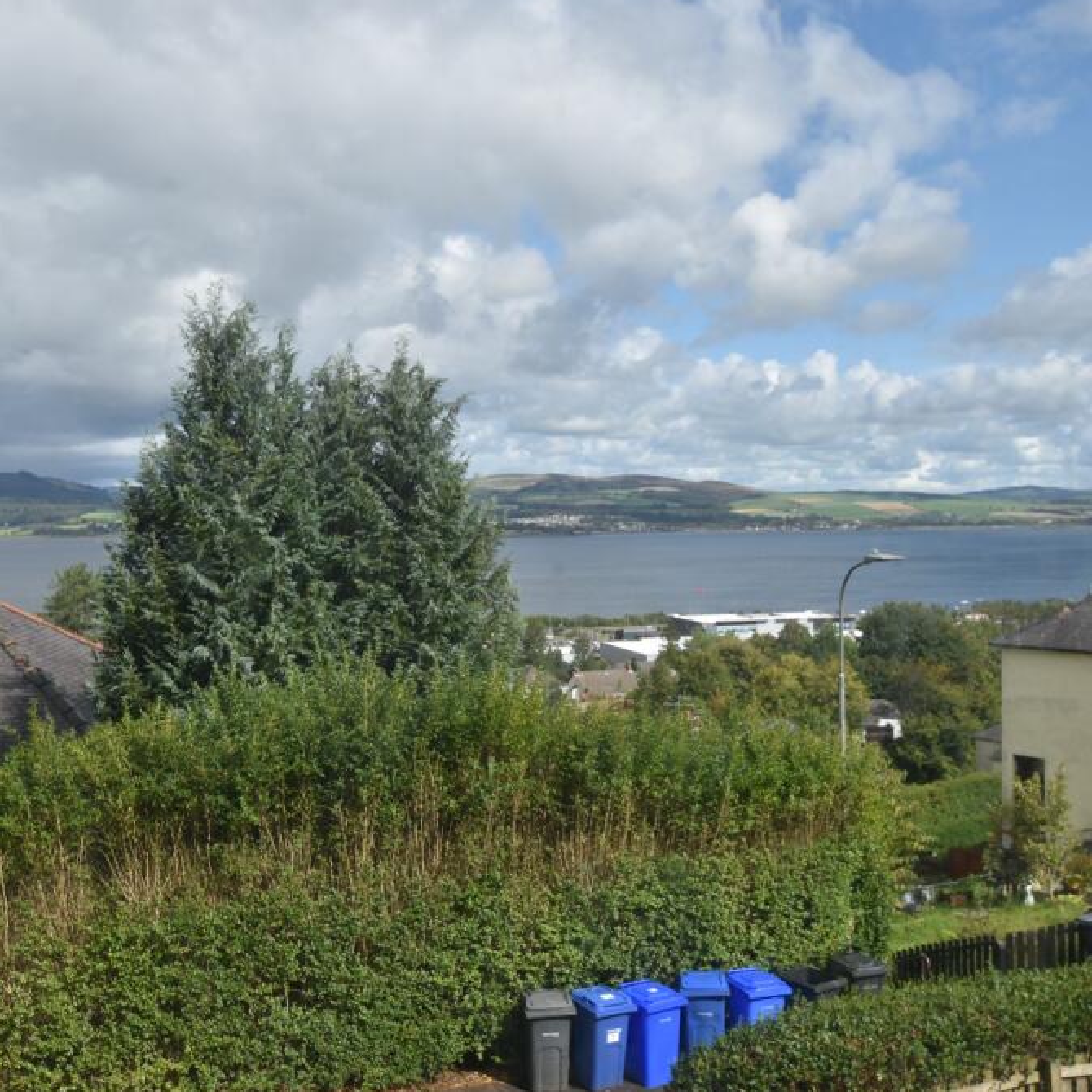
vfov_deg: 42.8
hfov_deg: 42.8
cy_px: 544
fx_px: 1392
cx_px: 572
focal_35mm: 39
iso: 100
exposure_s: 1/320
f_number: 9
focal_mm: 20
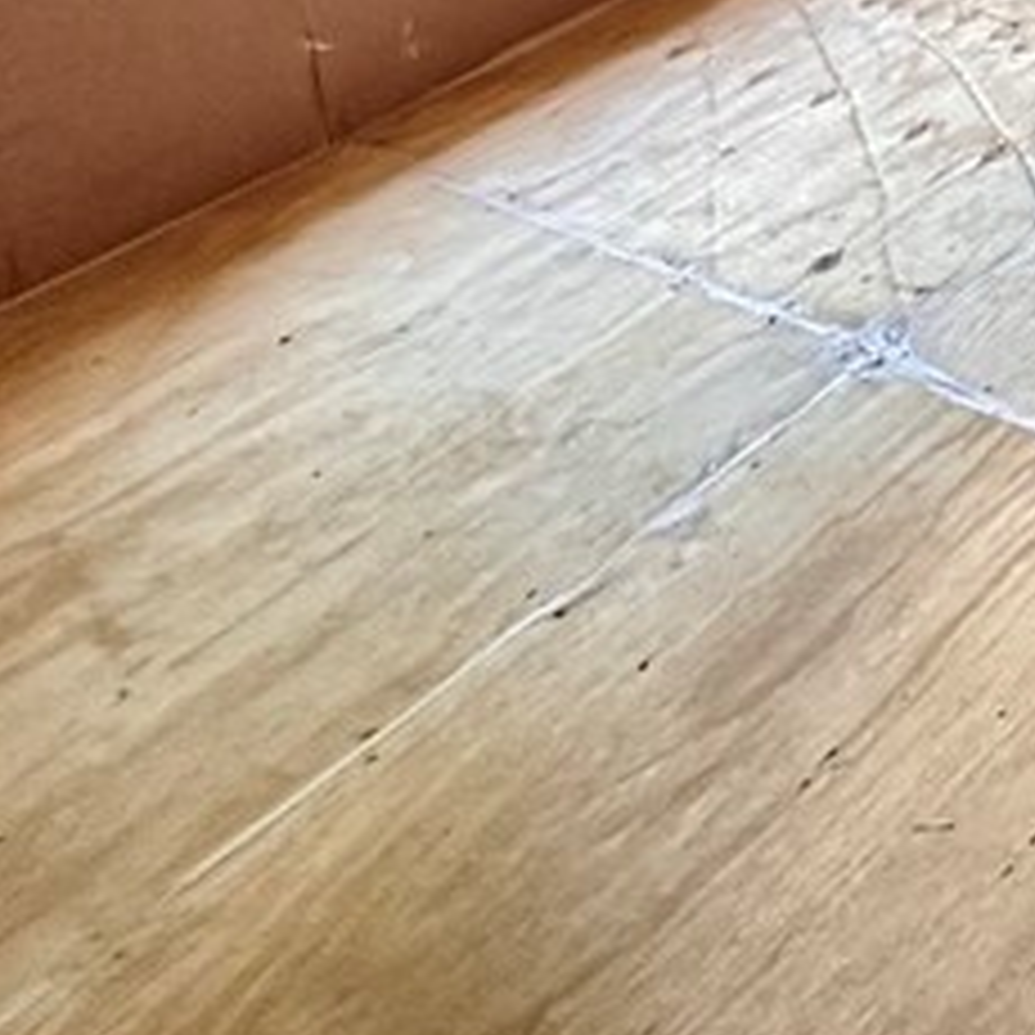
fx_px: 1861
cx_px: 1710
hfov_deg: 22.6
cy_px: -662
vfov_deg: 22.8
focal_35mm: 55
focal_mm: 2.22
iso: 400
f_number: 2.2
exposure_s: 1/60
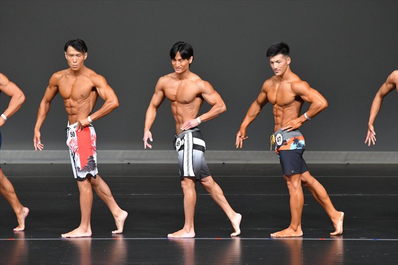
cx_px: 199
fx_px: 3149
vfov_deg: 4.8
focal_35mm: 285
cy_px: 132
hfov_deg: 7.2
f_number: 5.6
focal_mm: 190
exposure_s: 1/400
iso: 4000
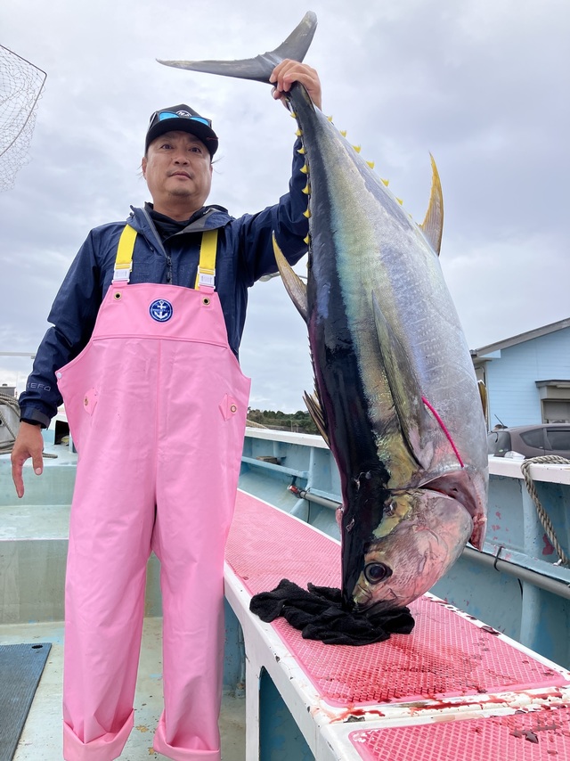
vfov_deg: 63.5
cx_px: 285
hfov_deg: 49.7
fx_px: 615
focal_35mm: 28
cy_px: 380
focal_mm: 3.99
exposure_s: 1/771
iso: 32
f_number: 1.8
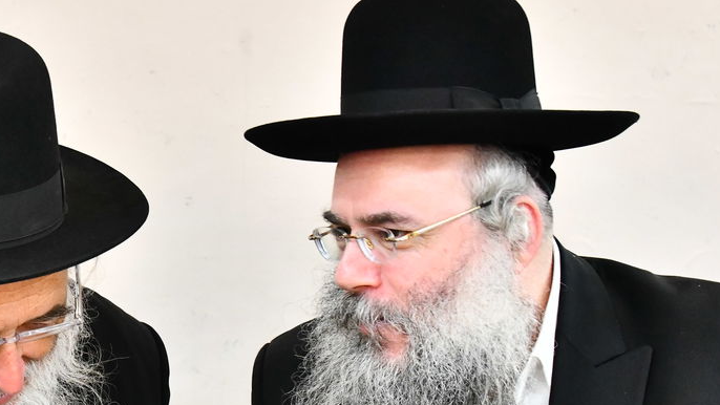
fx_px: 1470
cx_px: 158
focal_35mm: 77
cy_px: 270
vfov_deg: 15.7
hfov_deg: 27.1
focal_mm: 36
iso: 5000
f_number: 5.6
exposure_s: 1/100
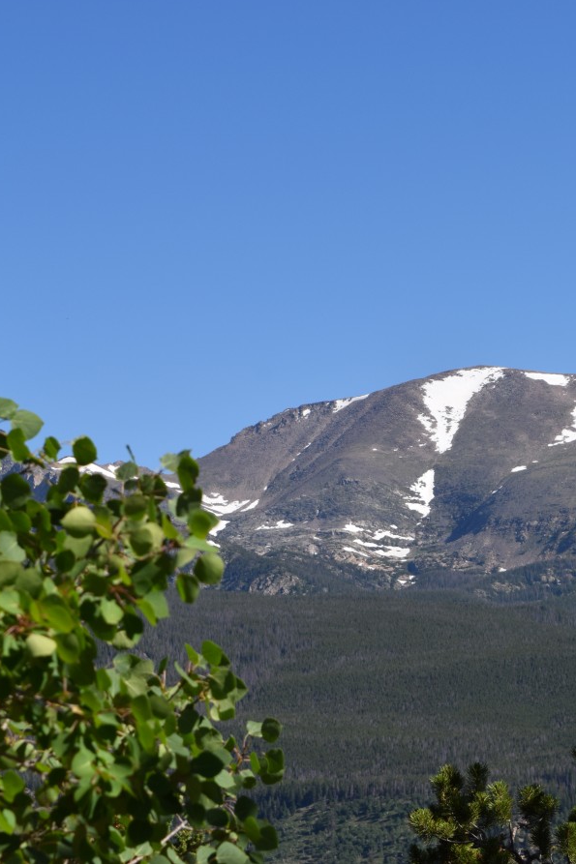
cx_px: 487
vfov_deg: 16.4
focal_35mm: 125
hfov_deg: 10.9
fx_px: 2995
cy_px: 430
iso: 200
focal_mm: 55
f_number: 10
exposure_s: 1/400
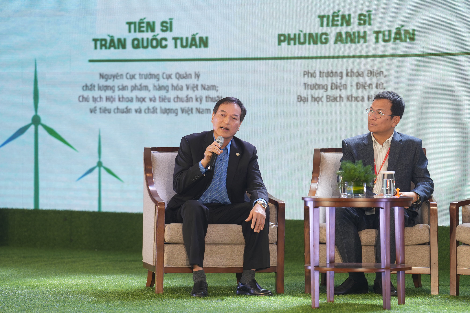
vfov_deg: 8.9
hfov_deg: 13.2
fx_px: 2023
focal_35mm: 155
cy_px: 156
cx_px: 235
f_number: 3.2
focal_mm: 155
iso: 200
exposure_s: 1/160
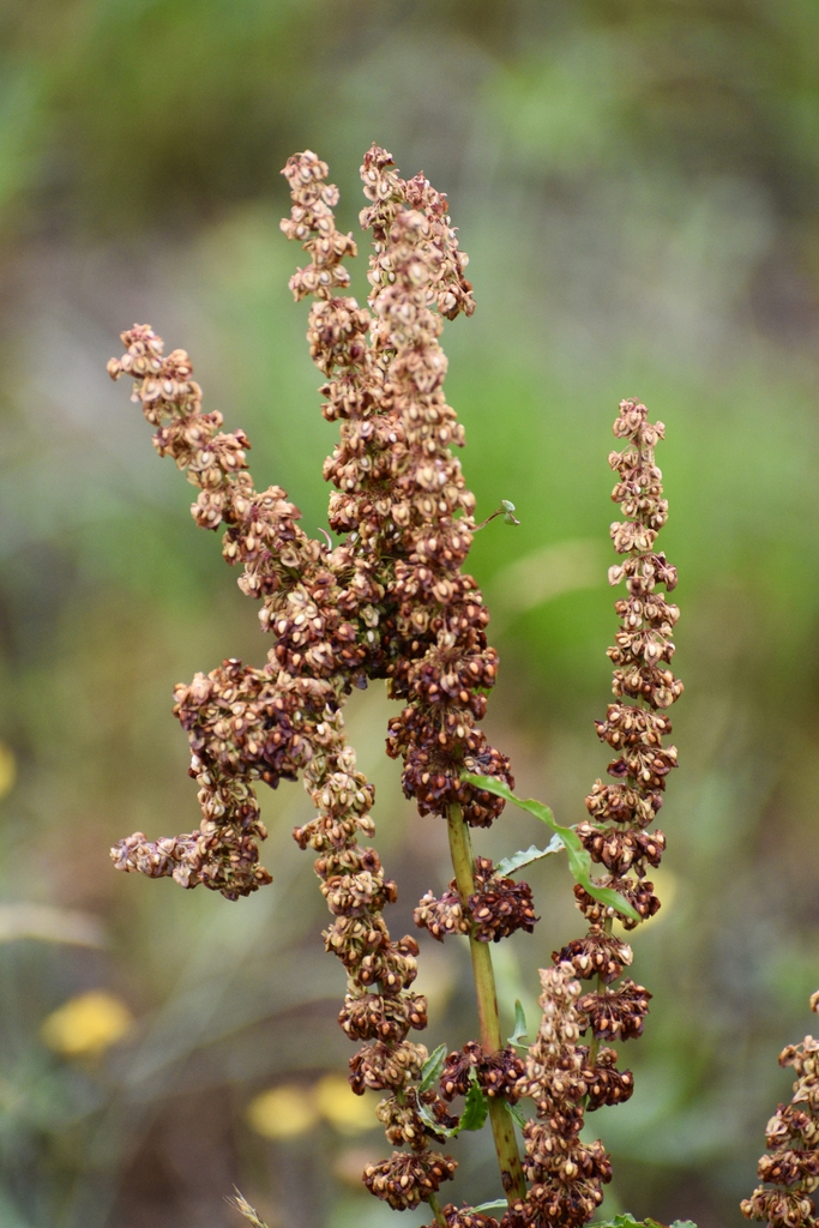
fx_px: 15350
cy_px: 614
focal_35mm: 450
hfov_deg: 3.1
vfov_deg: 4.6
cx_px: 410
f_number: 6.3
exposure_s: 1/640
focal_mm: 300
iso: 800
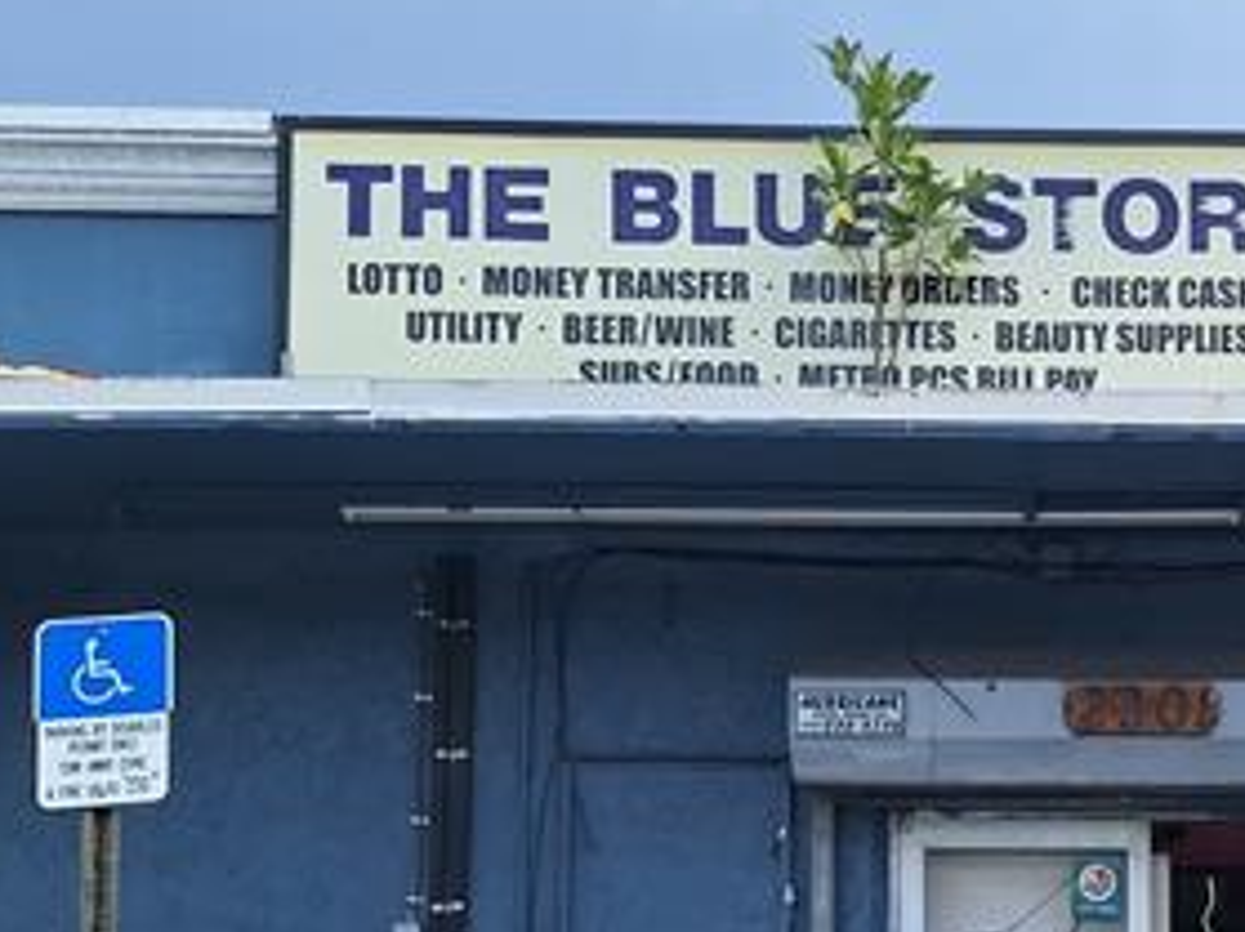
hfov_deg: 27.6
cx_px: 1263
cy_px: 852
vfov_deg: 21.7
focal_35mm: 66
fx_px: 2373
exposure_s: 1/2874
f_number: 1.8
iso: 25
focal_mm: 5.54
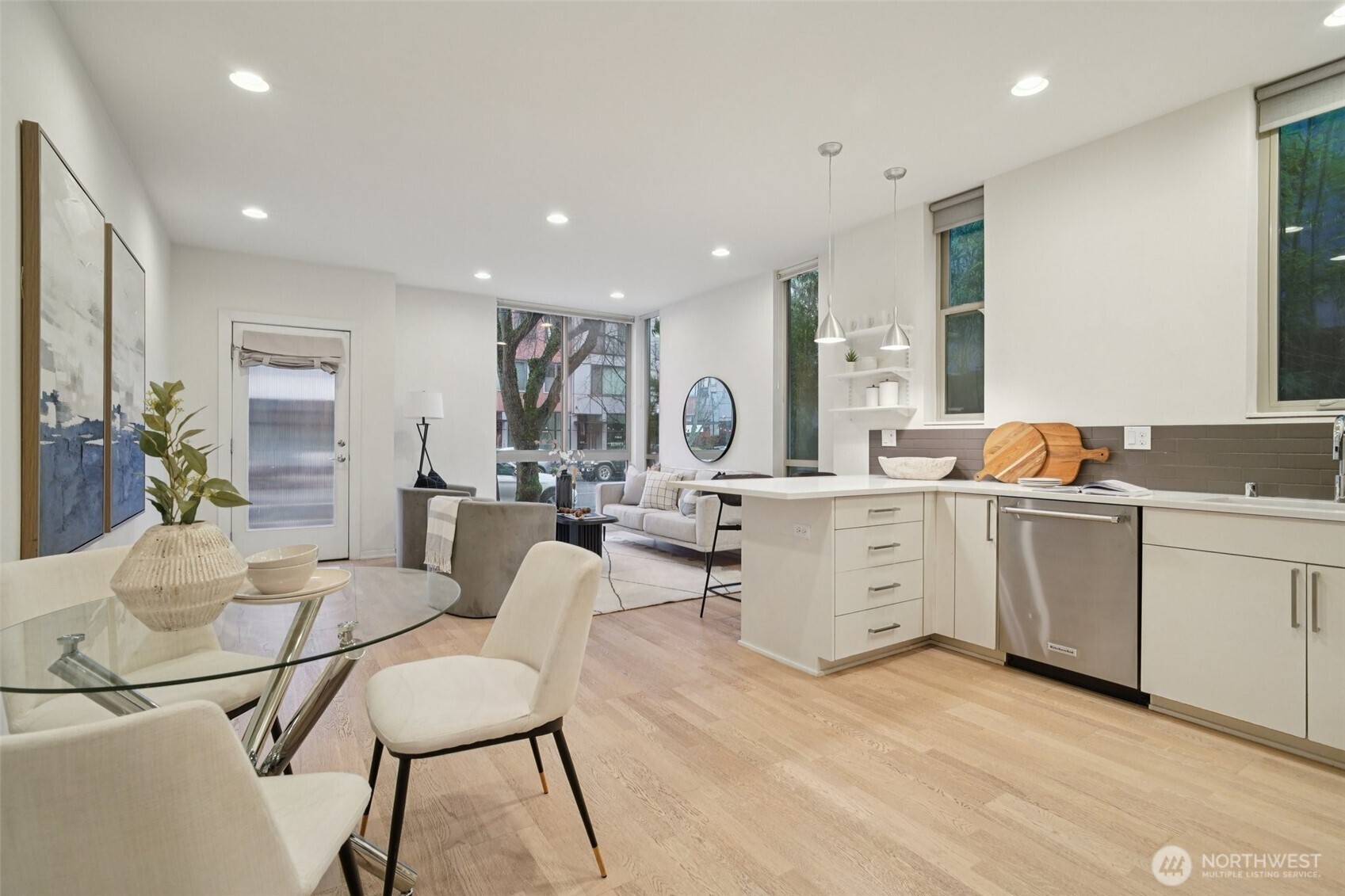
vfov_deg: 73.7
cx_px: 672
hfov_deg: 96.7
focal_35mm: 16
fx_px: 598
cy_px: 448
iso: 1600
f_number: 8
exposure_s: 1/30
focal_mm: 16
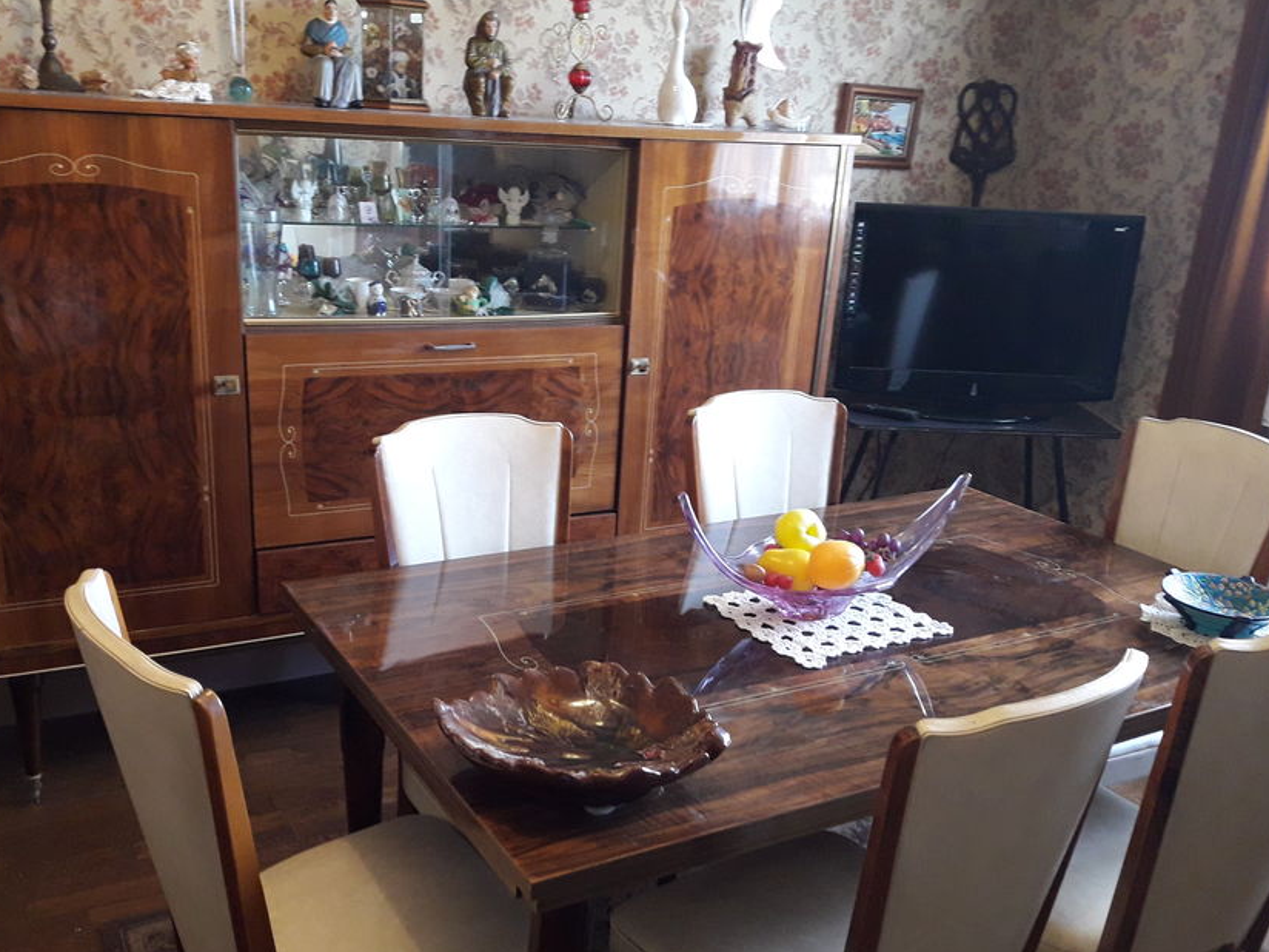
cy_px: 550
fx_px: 1246
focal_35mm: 34
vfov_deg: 41.7
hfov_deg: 53.9
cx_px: 602
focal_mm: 3.7
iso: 160
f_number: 1.9
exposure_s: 1/25
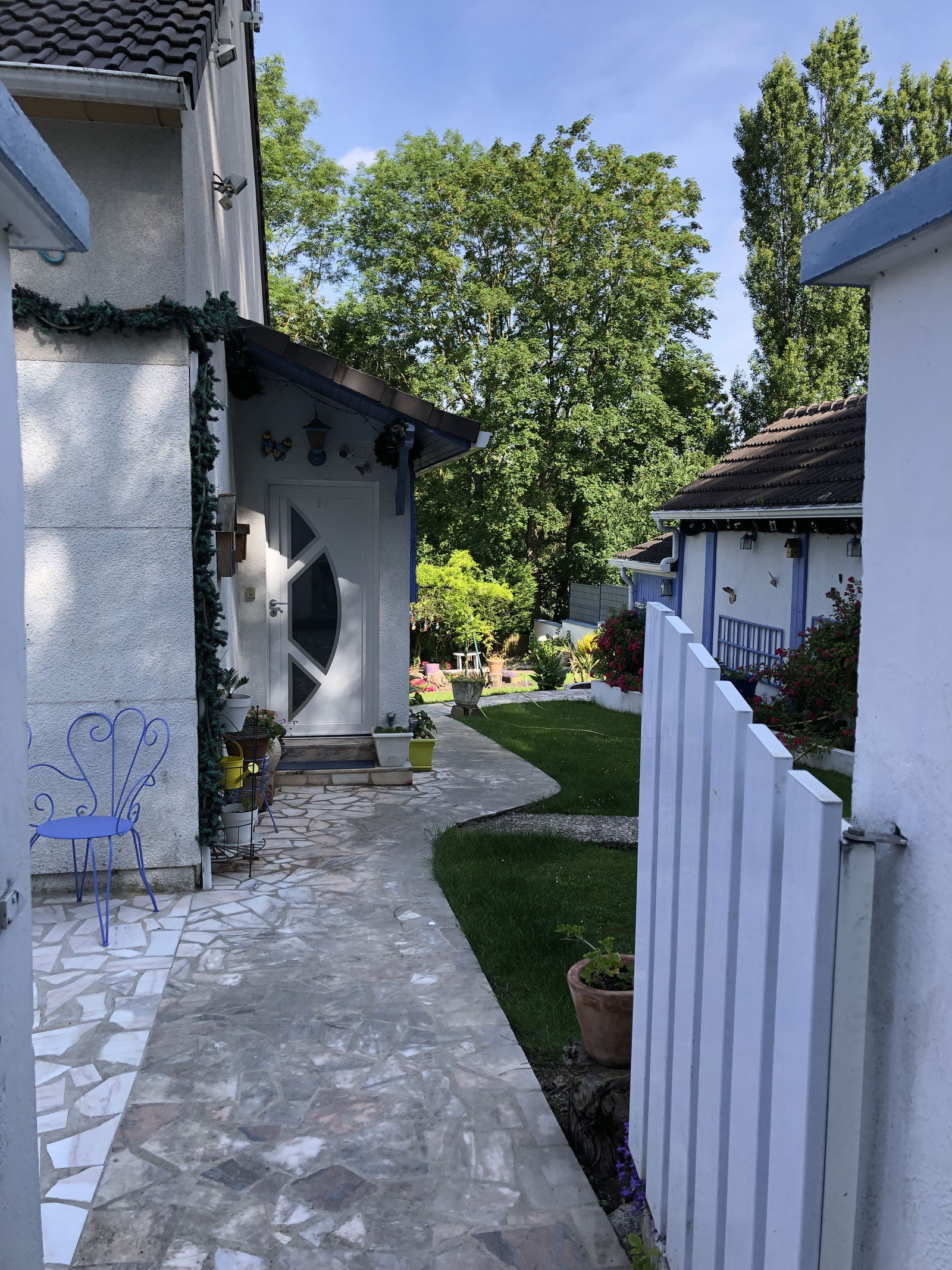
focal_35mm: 28
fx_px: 1027
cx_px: 476
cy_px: 635
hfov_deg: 49.7
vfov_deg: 63.4
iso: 20
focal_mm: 3.99
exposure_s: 1/480
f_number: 1.8
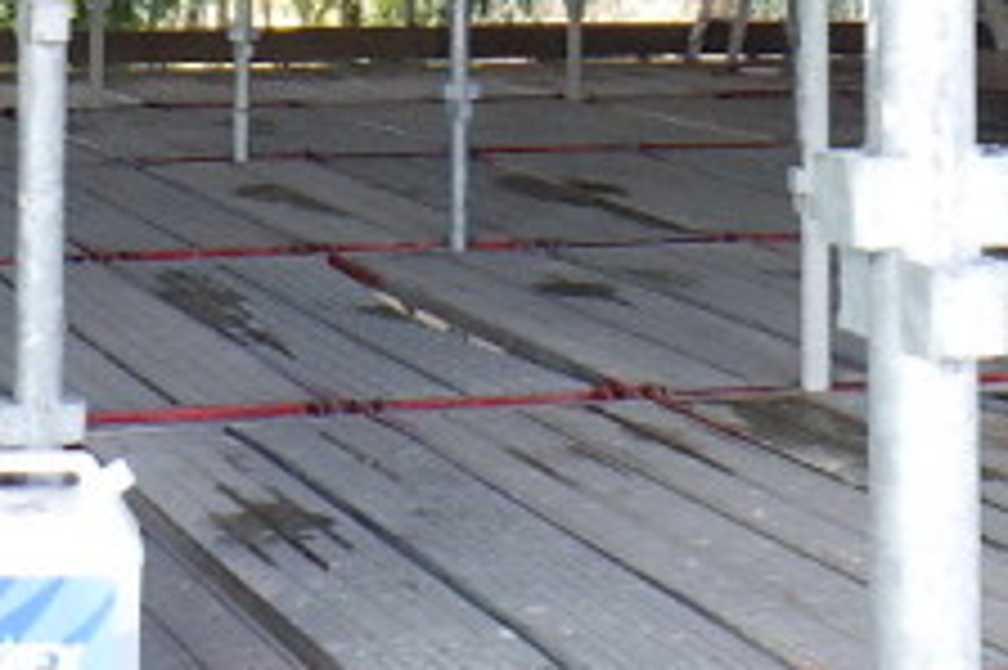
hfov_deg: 19.6
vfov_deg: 12.4
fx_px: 2910
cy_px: -387
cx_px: 351
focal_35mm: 104
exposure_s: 1/60
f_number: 3.5
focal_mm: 5
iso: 200
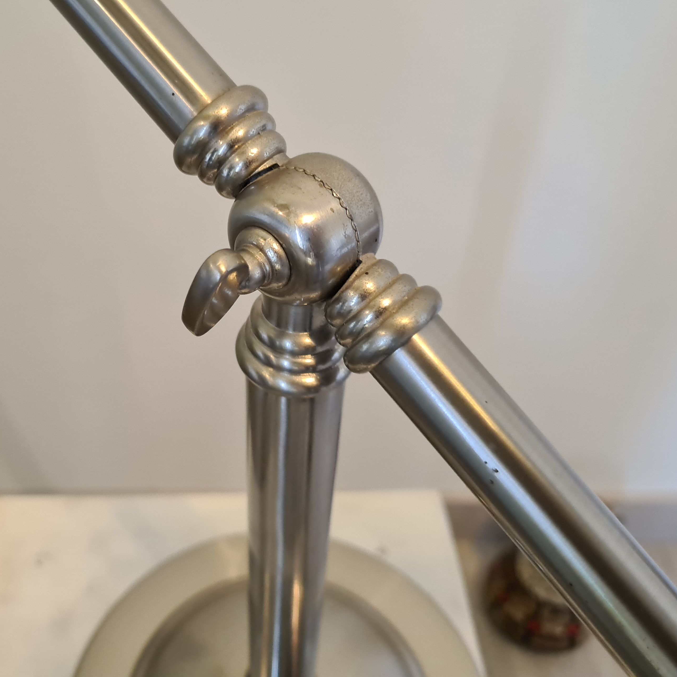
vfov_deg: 45.9
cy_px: 284
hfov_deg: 45.6
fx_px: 797
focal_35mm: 36
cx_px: 250
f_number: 1.8
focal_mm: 5.4
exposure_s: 1/50
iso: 500
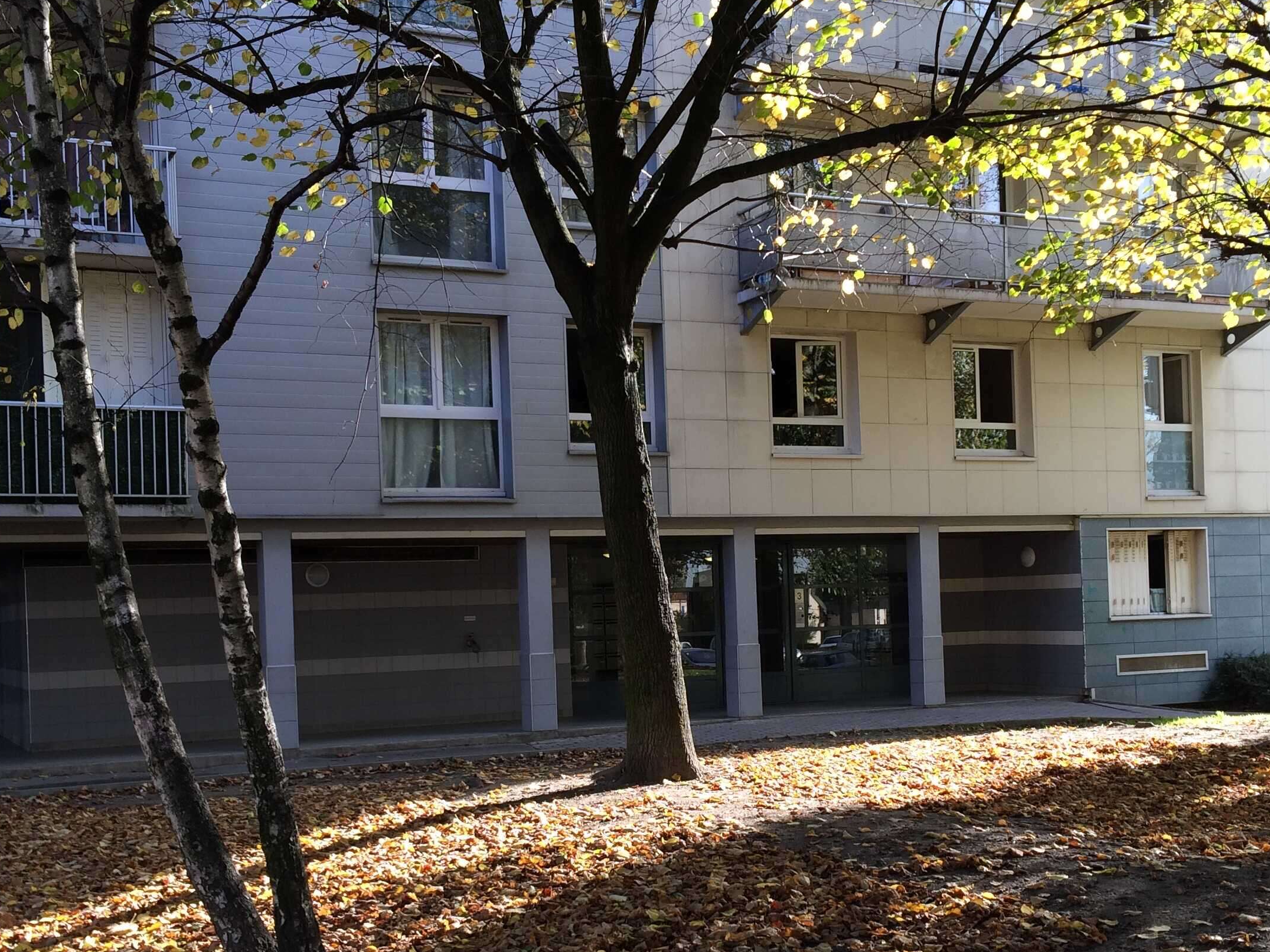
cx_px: 653
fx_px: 1614
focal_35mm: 44
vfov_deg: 32.6
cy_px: 620
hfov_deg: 42.9
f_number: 2.2
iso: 32
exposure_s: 1/173
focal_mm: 4.15
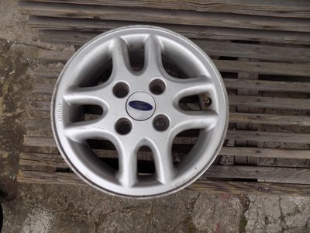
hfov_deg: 73.9
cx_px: 155
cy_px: 116
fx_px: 206
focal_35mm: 23
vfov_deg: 58.9
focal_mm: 4
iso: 80
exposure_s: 1/125
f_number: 3.1
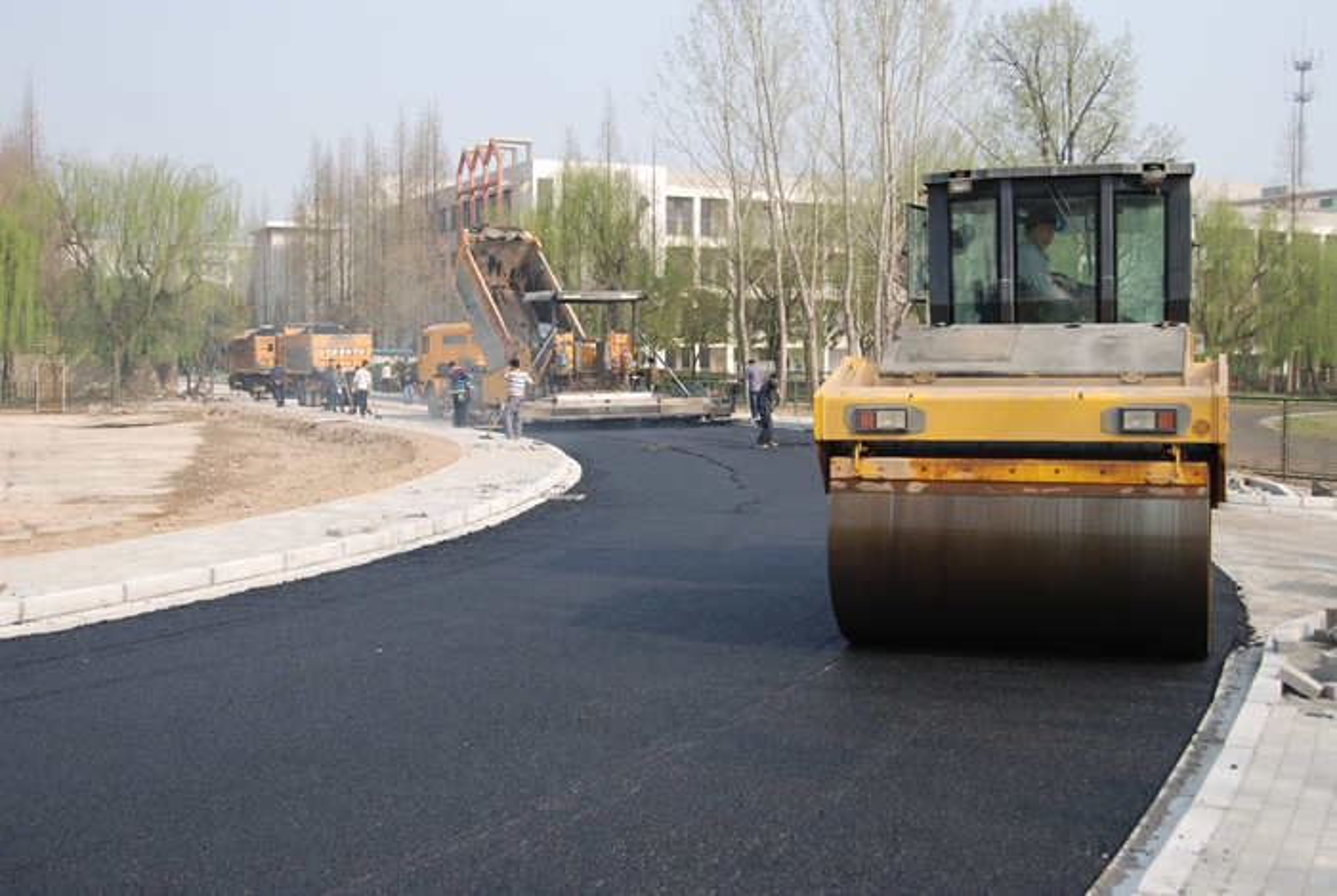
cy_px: 448
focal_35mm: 42
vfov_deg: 32.0
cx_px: 668
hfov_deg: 46.3
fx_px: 1562
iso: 125
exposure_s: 1/500
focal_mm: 28
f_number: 5.6
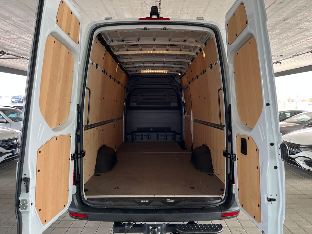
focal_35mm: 26
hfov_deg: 67.3
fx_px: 234
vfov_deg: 53.1
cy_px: 117
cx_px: 156
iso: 80
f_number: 1.6
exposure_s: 1/121
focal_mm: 5.1
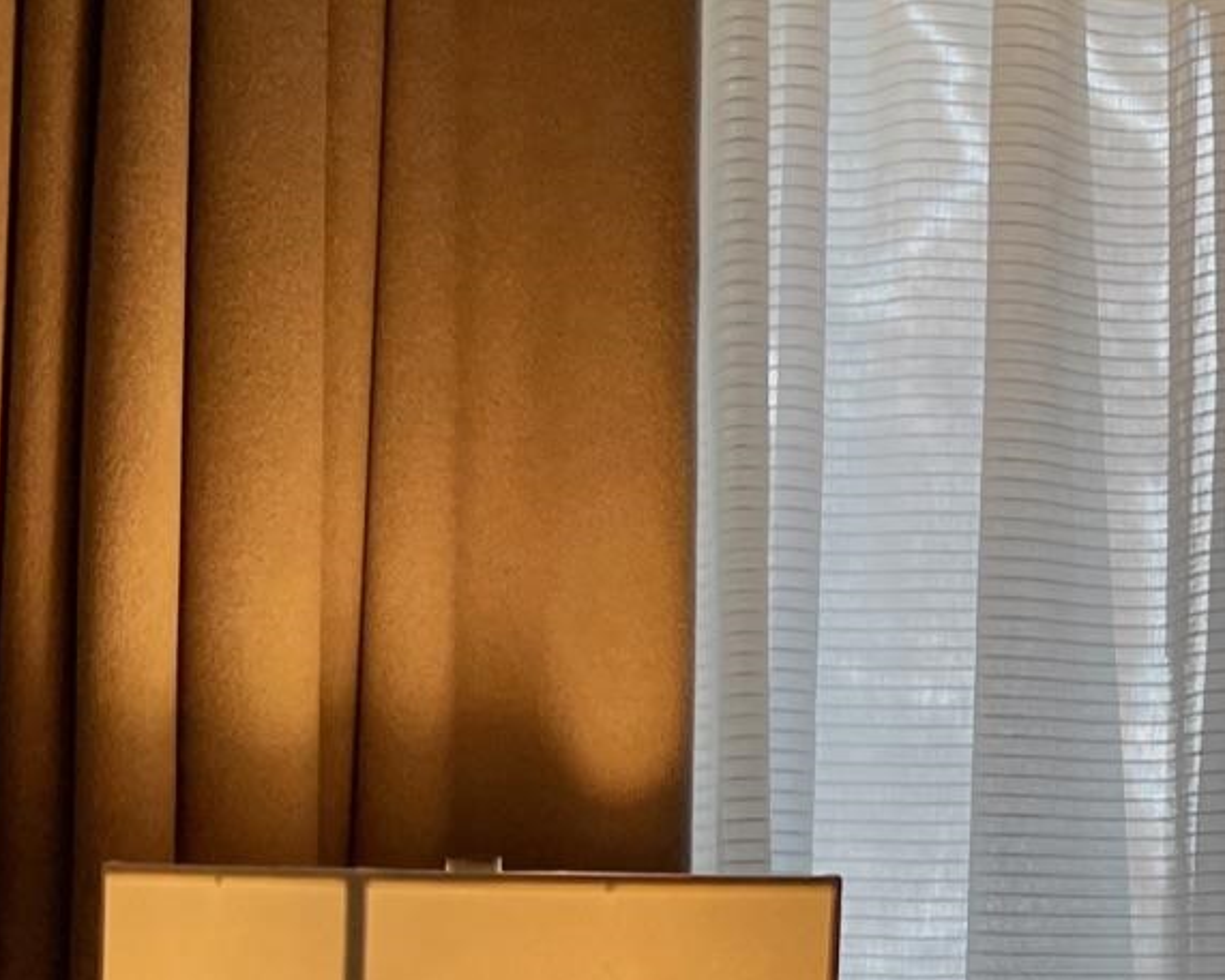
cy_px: 716
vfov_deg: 16.8
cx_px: 1520
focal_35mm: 91
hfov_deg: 19.6
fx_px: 3300
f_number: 1.5
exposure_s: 1/429
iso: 50
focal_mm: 5.7
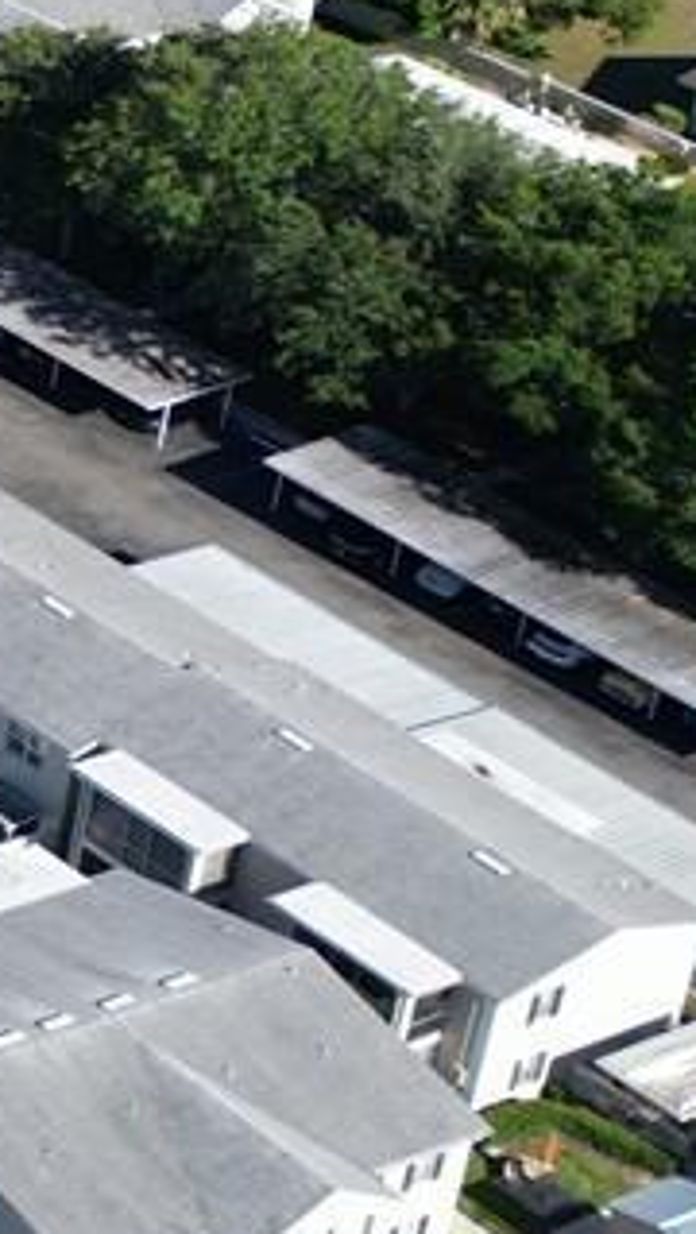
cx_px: -1914
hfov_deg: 7.3
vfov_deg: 15.9
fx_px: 4288
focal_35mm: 131
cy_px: -116
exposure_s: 1/2500
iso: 140
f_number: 1.7
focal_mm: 6.72
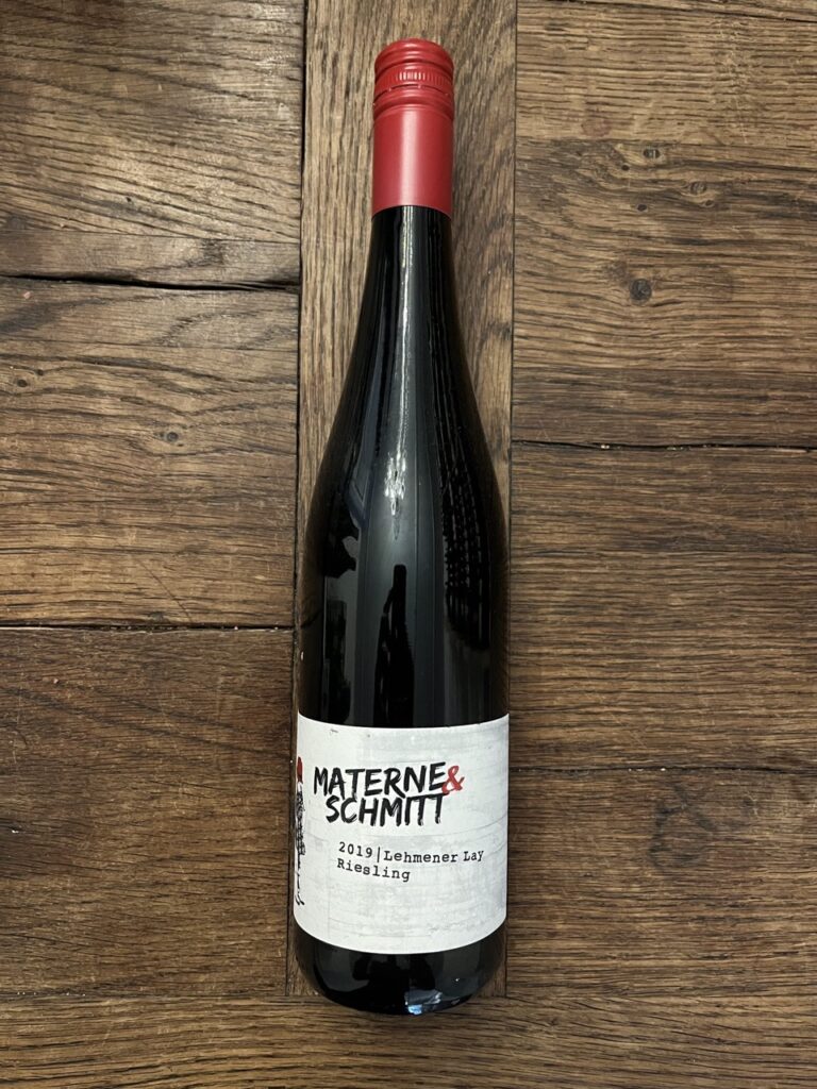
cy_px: 544
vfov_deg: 67.3
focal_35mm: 26
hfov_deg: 53.1
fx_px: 818
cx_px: 408
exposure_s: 1/50
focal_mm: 5.1
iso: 500
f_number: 1.6
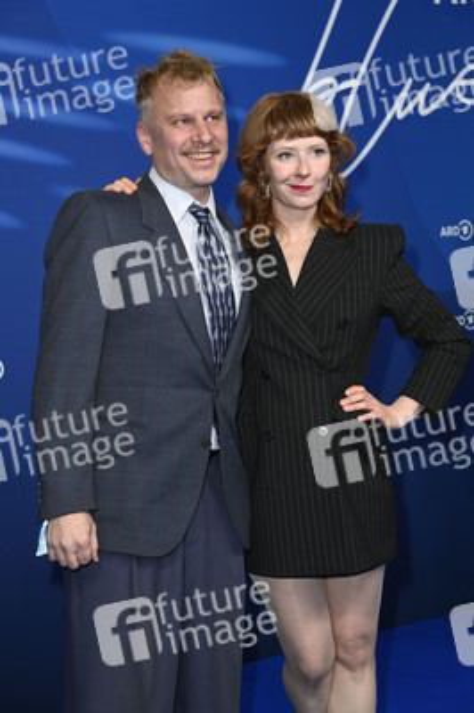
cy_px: 356
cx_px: 237
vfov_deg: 26.0
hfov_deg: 17.5
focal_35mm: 78
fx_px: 1543
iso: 800
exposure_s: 1/250
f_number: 5.6
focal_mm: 78
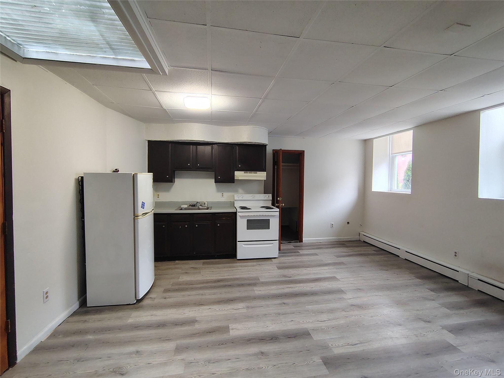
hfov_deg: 94.5
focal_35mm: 16
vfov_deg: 78.1
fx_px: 233
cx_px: 252
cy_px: 189
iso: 395
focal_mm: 2.13
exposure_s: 1/30
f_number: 2.2
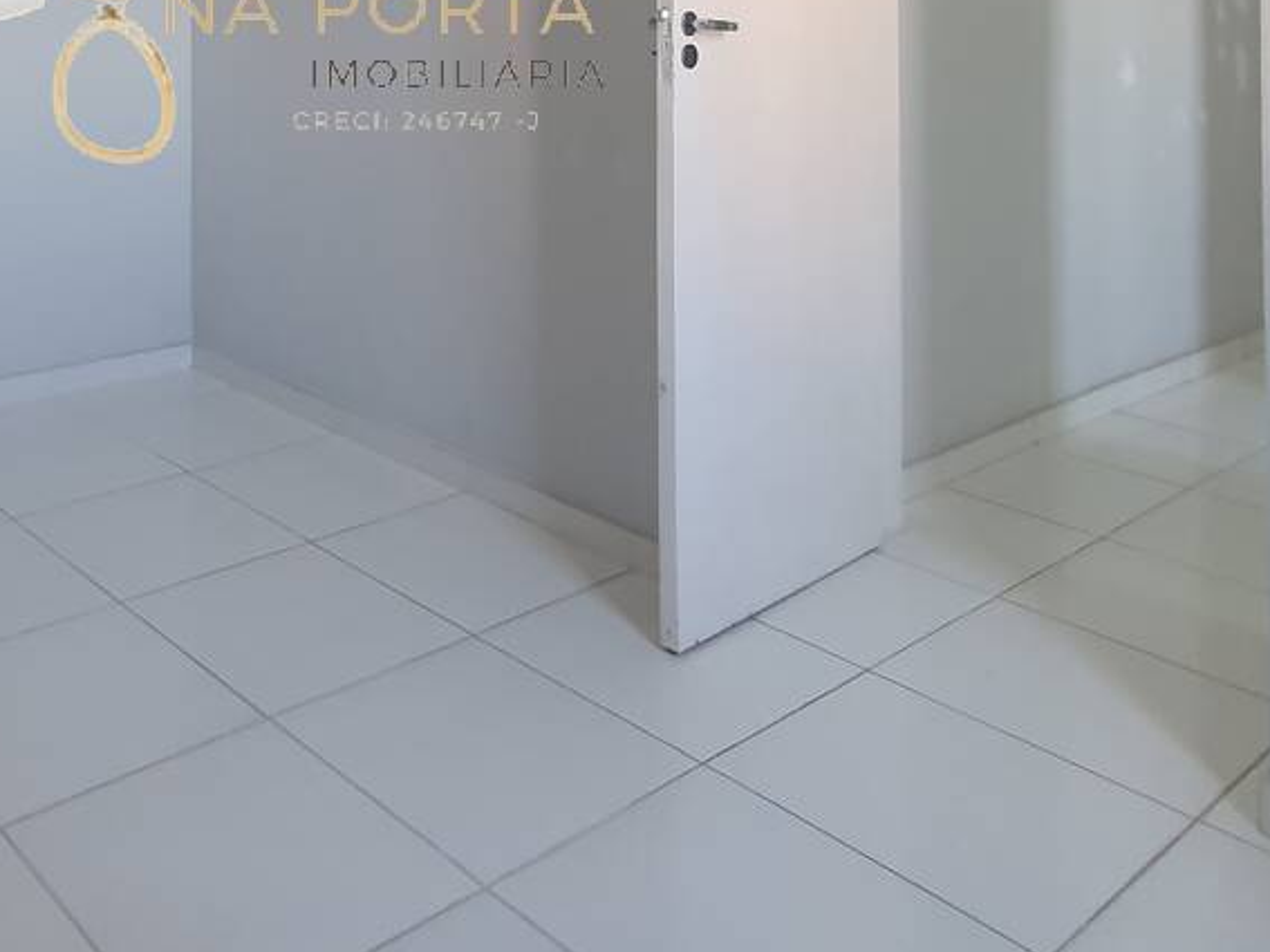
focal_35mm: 33
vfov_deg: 36.8
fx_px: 1210
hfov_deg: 51.1
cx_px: 215
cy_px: -74
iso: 160
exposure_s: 1/60
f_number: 2.2
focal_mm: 1.8
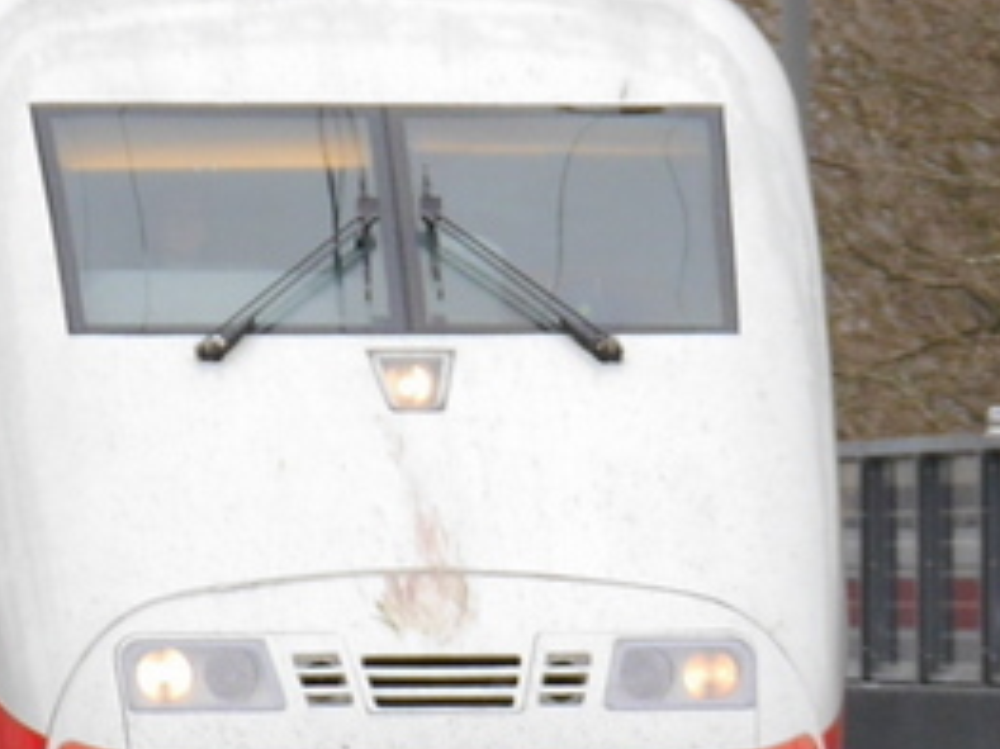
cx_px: 148
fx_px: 14293
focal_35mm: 495
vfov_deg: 3.0
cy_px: 399
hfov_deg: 4.0
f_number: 5
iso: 160
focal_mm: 65
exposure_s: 1/250
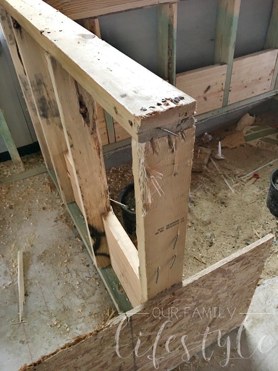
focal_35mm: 29
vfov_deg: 61.7
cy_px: 186
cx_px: 139
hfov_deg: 48.2
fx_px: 311
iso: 100
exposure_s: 1/15
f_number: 2.2
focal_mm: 4.15
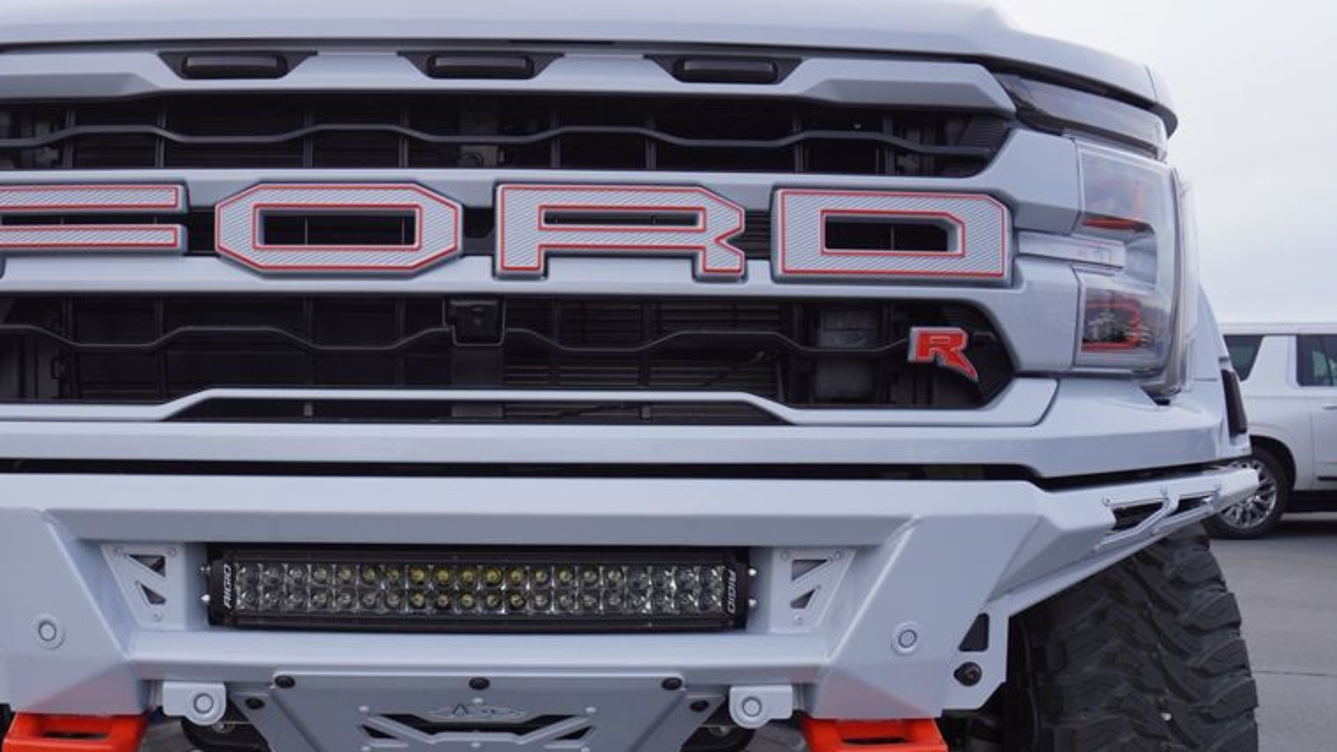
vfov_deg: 34.2
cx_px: 452
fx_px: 1205
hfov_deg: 56.8
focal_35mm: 34
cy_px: 517
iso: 100
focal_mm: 16
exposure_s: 1/125
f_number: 5.6
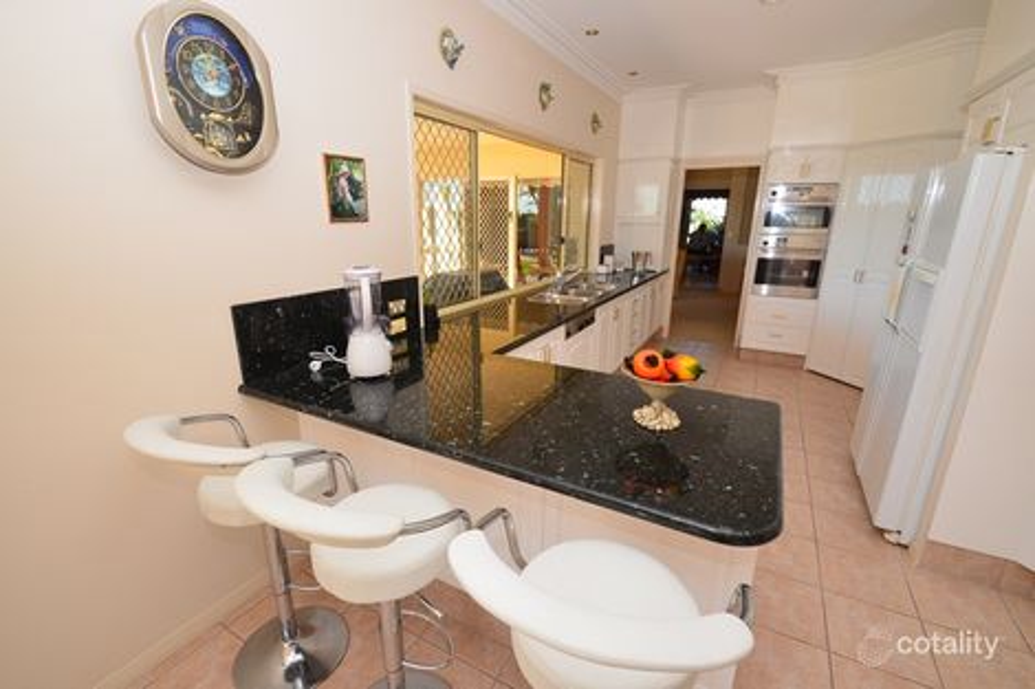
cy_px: 344
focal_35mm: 15
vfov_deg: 77.3
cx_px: 518
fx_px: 431
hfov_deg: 100.4
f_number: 9
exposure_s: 1/125
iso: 560
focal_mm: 10
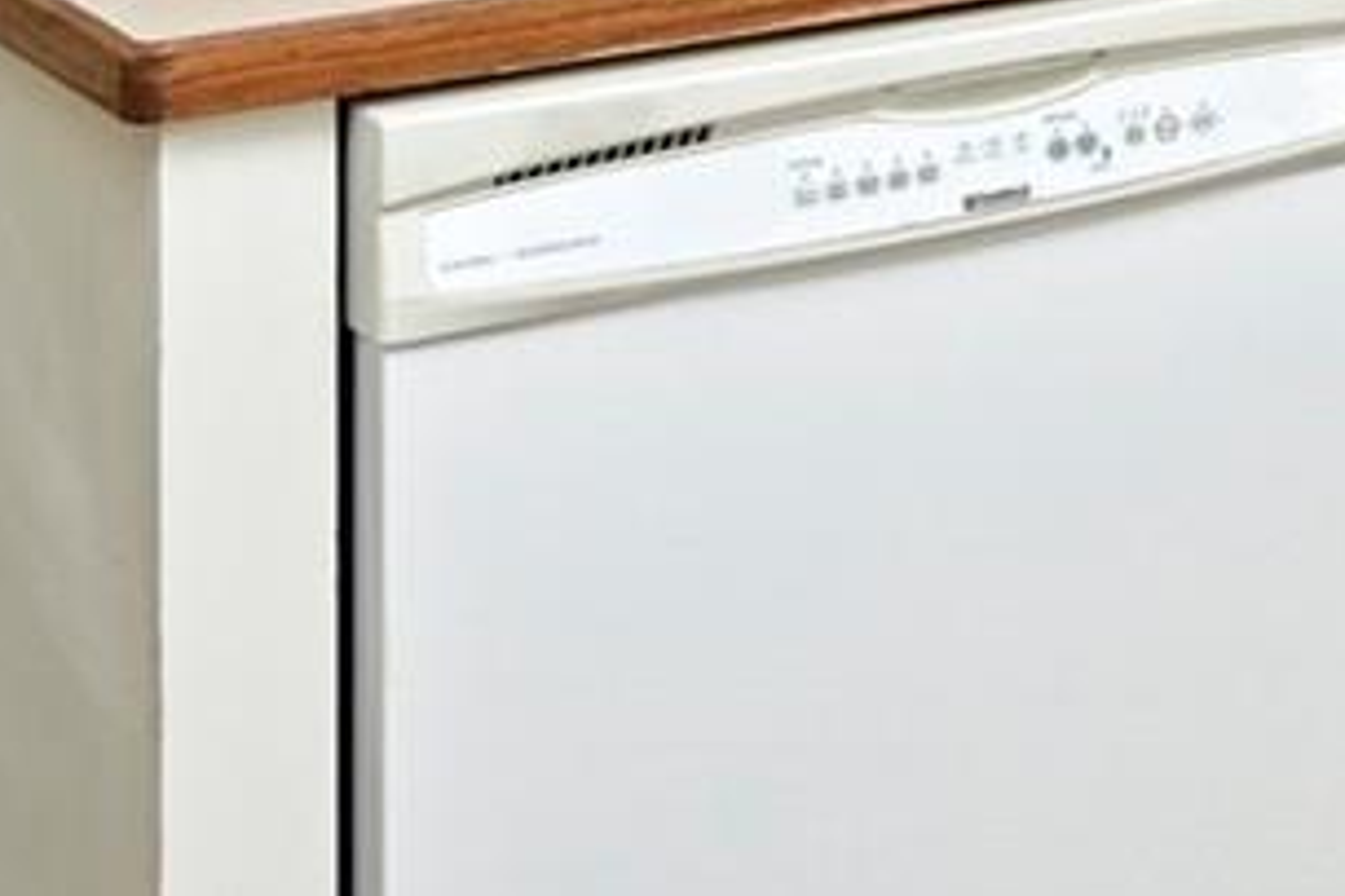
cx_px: 2430
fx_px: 3510
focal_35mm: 94
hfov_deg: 17.5
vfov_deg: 13.1
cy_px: -737
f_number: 6.3
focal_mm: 14
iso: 250
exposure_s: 1/80
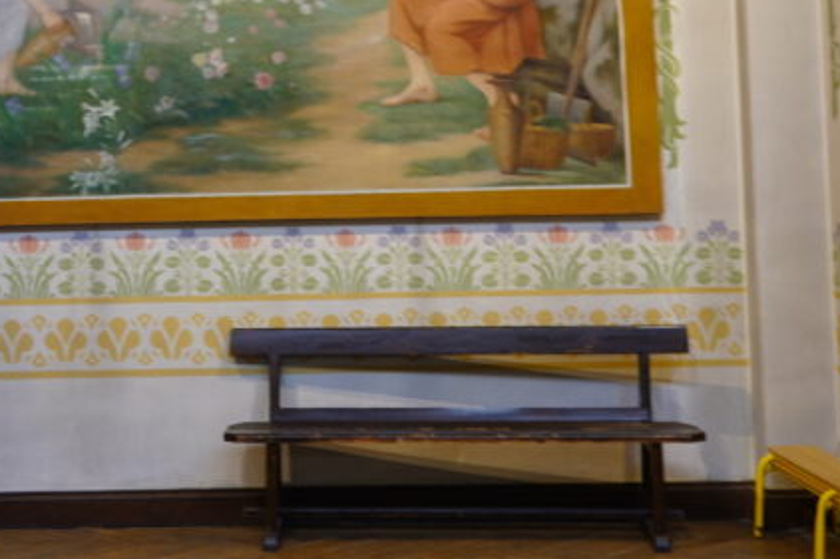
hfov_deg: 21.4
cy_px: -87
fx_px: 2196
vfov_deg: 14.1
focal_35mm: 94
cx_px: 151
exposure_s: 1/2
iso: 100
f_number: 5.6
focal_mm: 27
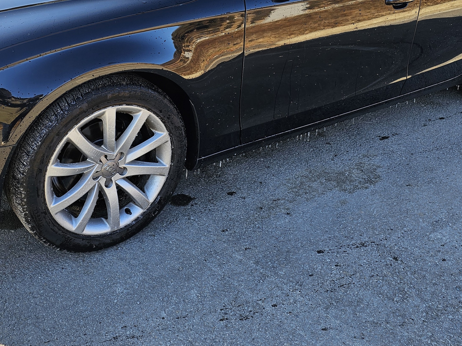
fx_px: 561
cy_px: 53
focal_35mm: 42
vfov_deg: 33.0
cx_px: 183
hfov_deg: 44.5
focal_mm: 6.3
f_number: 1.7
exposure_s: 1/120
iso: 12
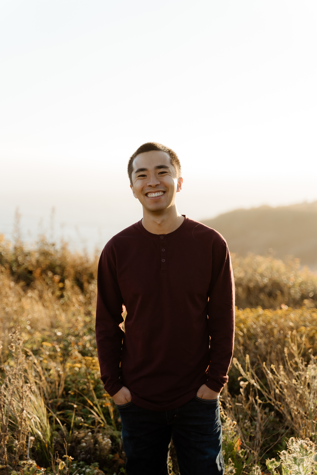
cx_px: 158
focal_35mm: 66
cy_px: 238
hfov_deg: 20.6
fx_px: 872
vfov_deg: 30.5
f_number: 2.8
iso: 125
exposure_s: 1/640
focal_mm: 66
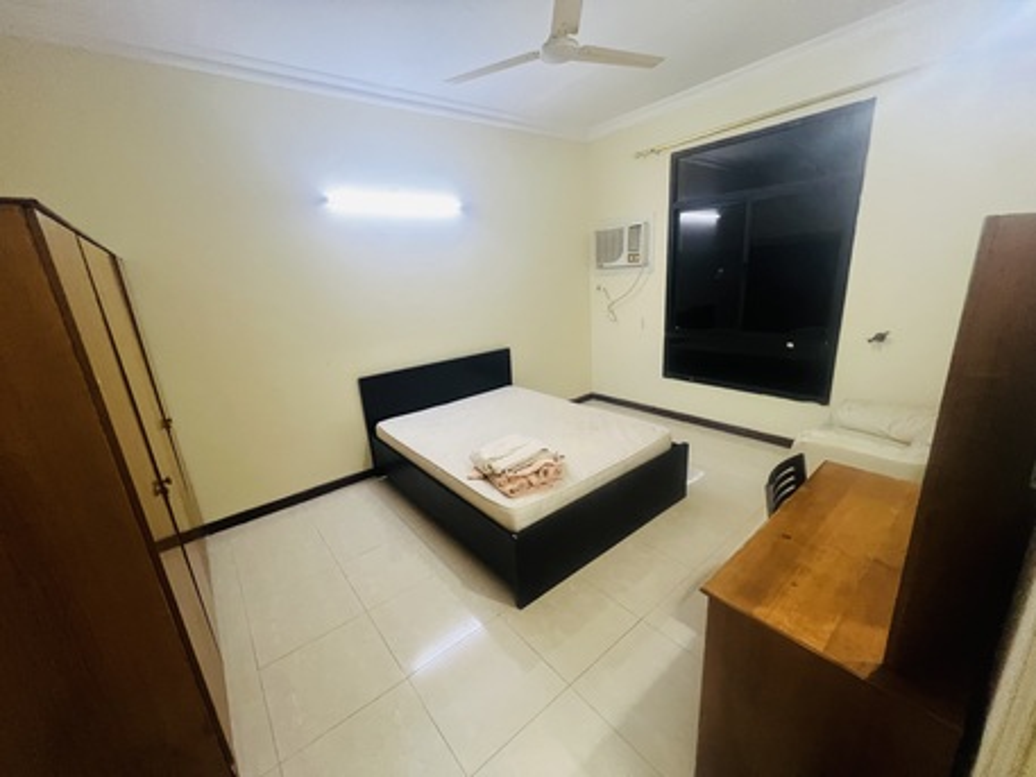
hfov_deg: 106.2
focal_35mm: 13
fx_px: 389
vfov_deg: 89.9
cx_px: 518
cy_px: 388
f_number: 1.8
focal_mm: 1.57
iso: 320
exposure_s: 1/50
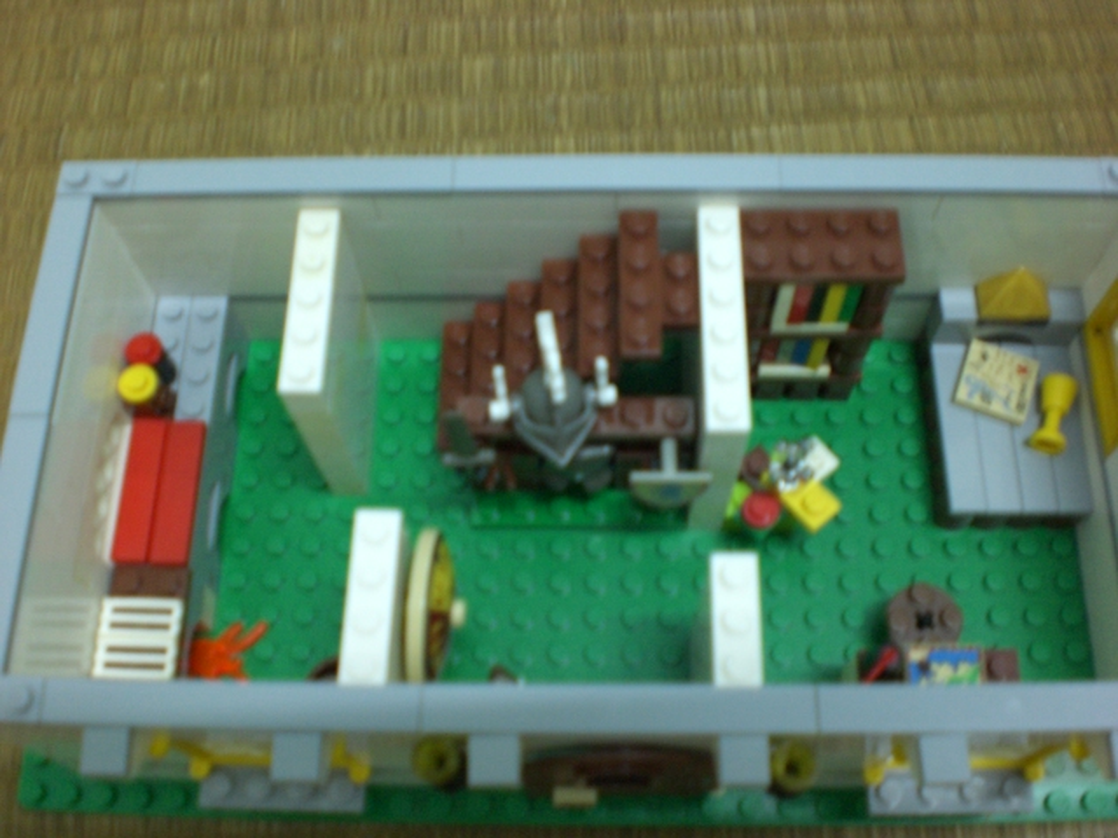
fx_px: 1227
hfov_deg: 49.0
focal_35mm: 38
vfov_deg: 37.7
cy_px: 419
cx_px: 559
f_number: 3.1
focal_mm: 6.3
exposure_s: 1/6
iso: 200
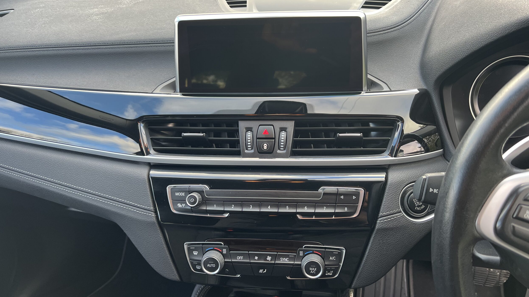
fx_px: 407
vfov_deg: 40.2
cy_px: 156
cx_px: 268
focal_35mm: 29
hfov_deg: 66.1
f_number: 1.5
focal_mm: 5.7
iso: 100
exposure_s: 1/121
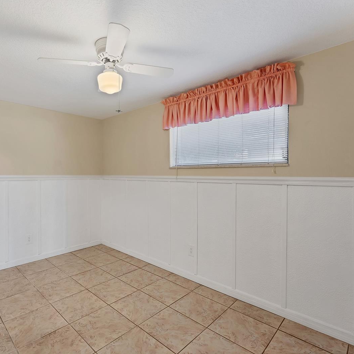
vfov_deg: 80.7
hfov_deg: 79.5
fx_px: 208
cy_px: 176
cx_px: 137
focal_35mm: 18
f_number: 7.1
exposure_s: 1/13
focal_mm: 14
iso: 400
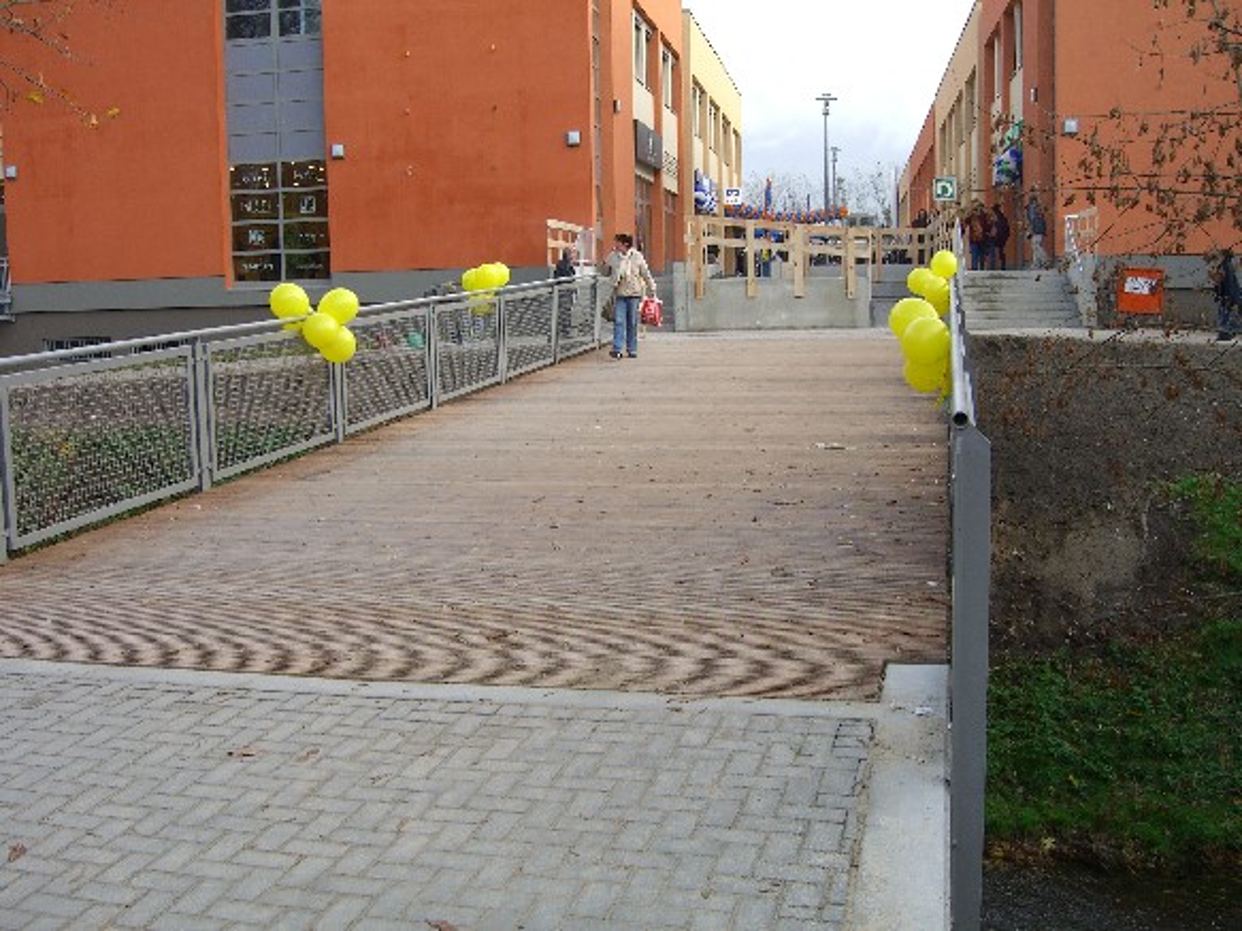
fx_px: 1363
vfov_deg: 37.7
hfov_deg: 49.0
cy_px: 466
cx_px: 621
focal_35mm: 38
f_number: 2.8
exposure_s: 1/250
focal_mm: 7.9
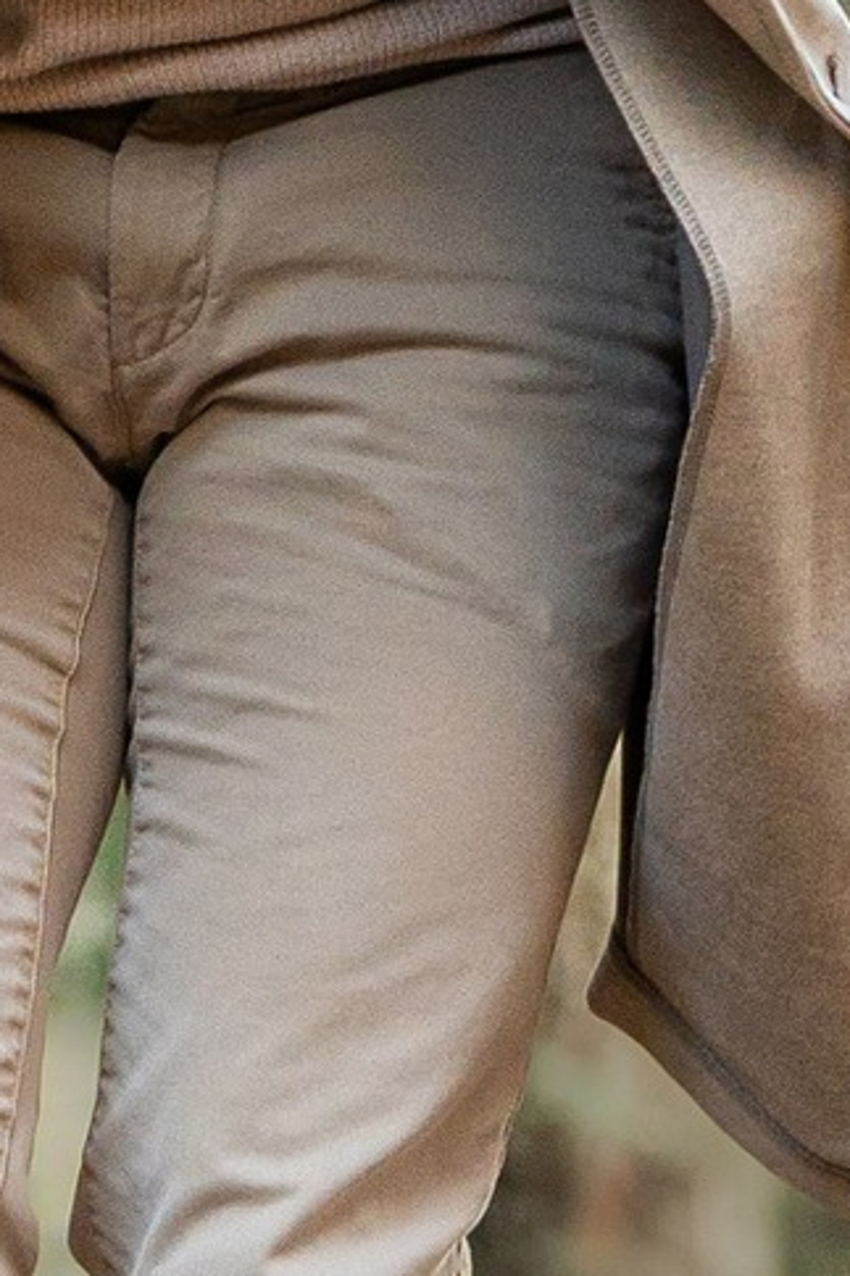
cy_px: 350
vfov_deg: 5.2
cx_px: -1353
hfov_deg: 3.4
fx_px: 14034
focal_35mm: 396
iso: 1000
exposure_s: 1/160
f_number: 2.5
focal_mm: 50
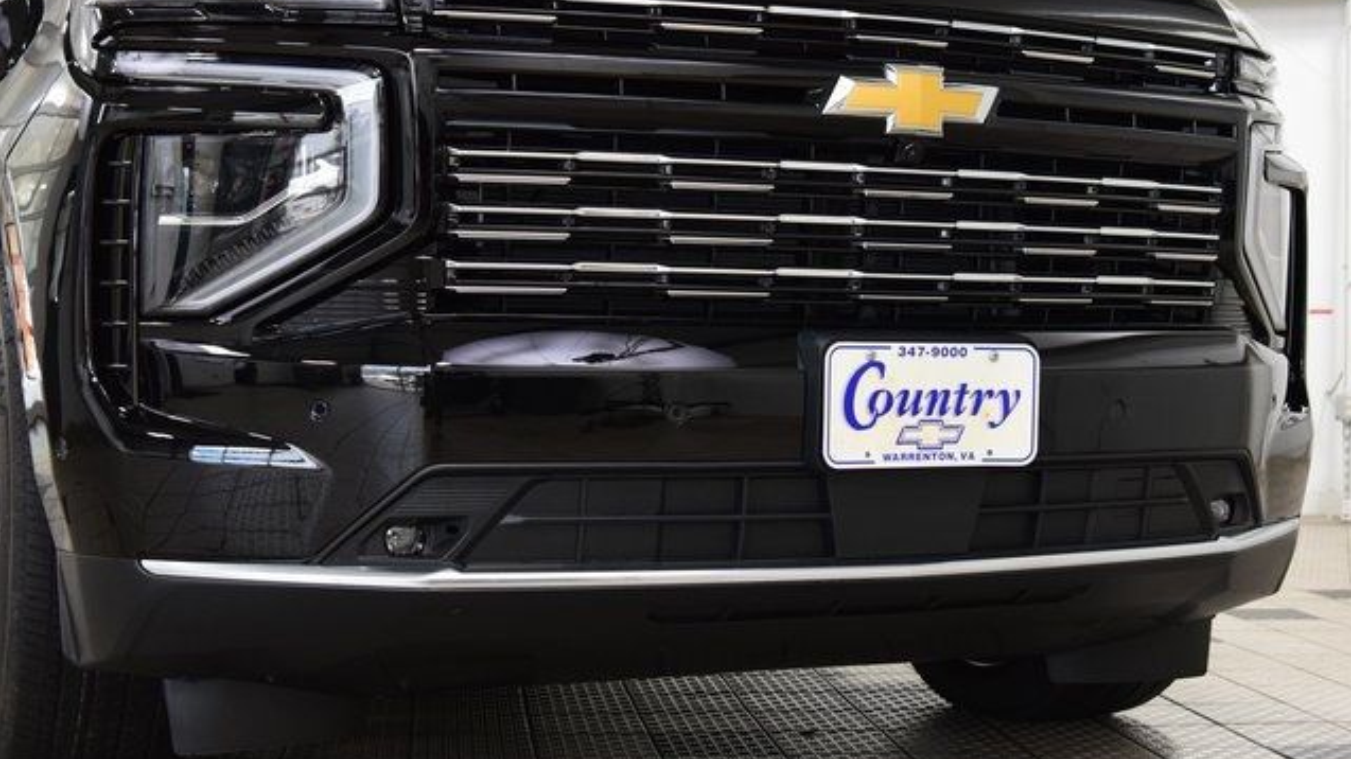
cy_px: 425
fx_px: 2149
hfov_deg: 34.9
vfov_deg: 20.0
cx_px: 677
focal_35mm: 60
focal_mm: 38
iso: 1600
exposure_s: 1/60
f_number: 5
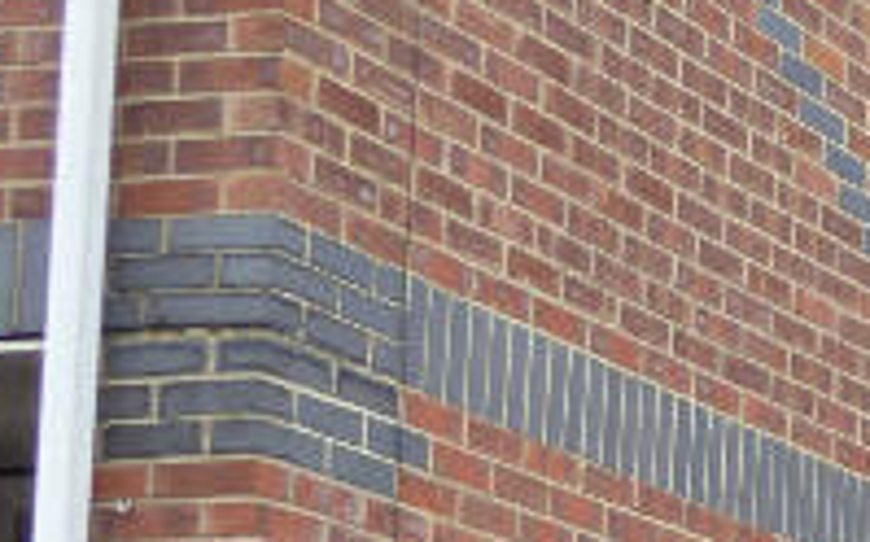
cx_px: 1928
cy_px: 883
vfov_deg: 7.6
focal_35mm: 169
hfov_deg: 10.9
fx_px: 4004
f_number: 3.5
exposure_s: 1/60
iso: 125
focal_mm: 5.4
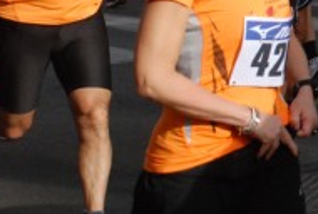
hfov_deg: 11.0
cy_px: -34
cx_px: 479
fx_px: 1595
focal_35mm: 180
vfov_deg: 7.6
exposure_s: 1/1600
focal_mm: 38
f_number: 6.3
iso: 1000
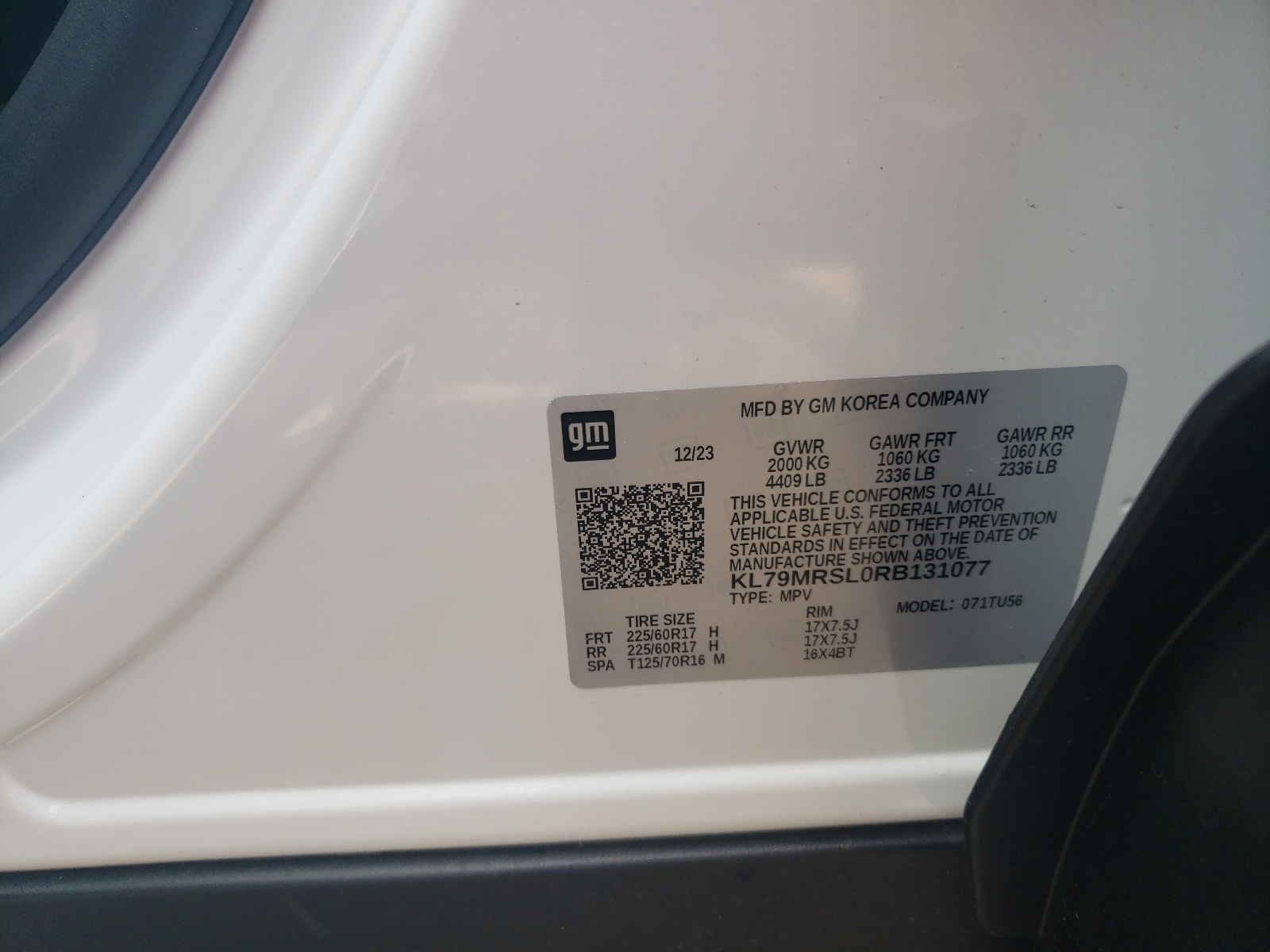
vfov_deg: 53.1
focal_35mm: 26
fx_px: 954
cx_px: 635
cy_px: 476
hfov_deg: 67.3
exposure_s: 1/303
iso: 50
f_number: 1.5
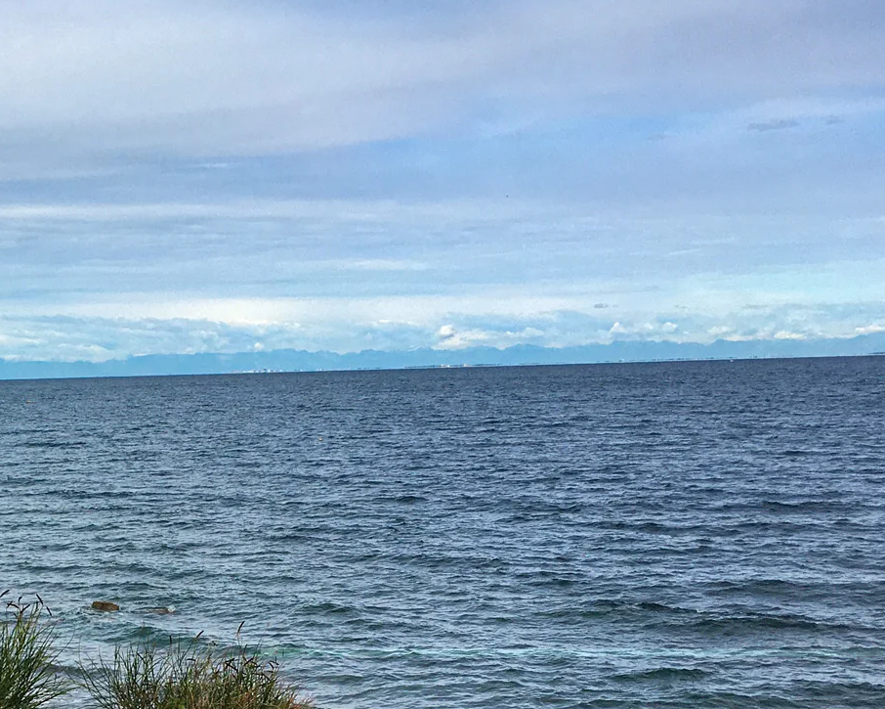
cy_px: 615
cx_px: 43
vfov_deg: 24.8
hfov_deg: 29.7
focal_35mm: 60
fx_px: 1572
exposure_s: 1/1900
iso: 25
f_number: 2.2
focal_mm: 4.15
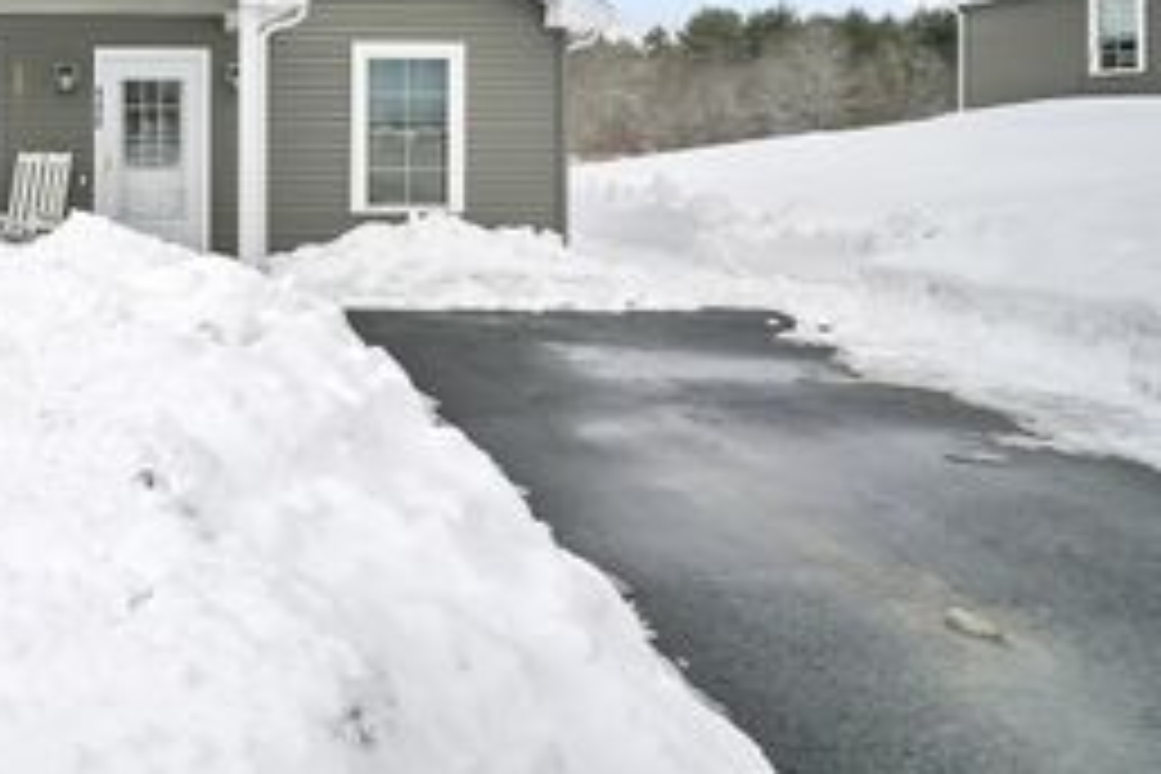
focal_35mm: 31
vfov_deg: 40.6
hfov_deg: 54.2
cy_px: 160
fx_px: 1000
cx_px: 162
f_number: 8
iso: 400
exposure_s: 1/2000
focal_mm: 16
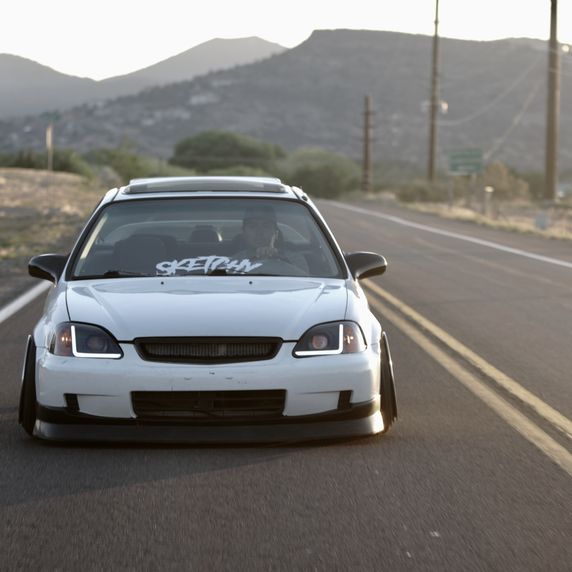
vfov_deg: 9.6
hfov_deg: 9.6
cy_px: 286
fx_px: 3414
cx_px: 195
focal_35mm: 183
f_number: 3.5
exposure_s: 1/160
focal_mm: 95
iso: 100
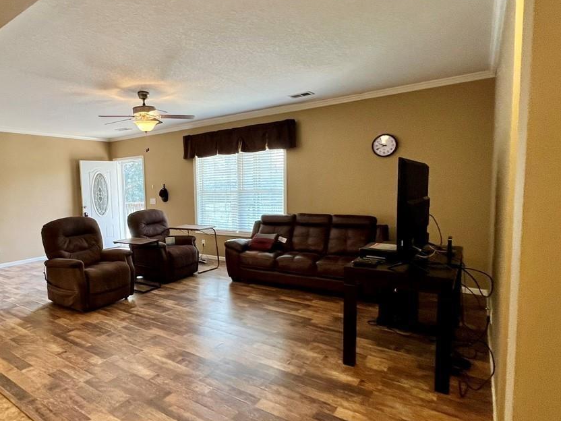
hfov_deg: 94.4
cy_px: 228
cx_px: 268
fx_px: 259
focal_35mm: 16
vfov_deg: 78.0
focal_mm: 1.57
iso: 200
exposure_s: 1/120
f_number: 1.8
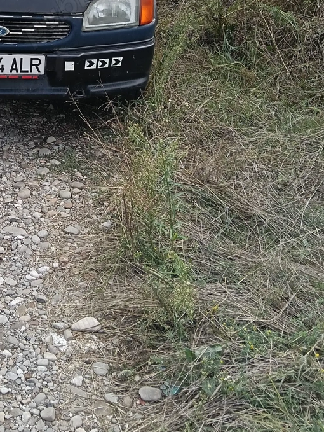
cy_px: 25
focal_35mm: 53
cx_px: 17
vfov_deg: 33.8
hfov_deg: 26.4
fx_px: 661
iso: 50
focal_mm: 3.98
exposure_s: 1/245
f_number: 1.8
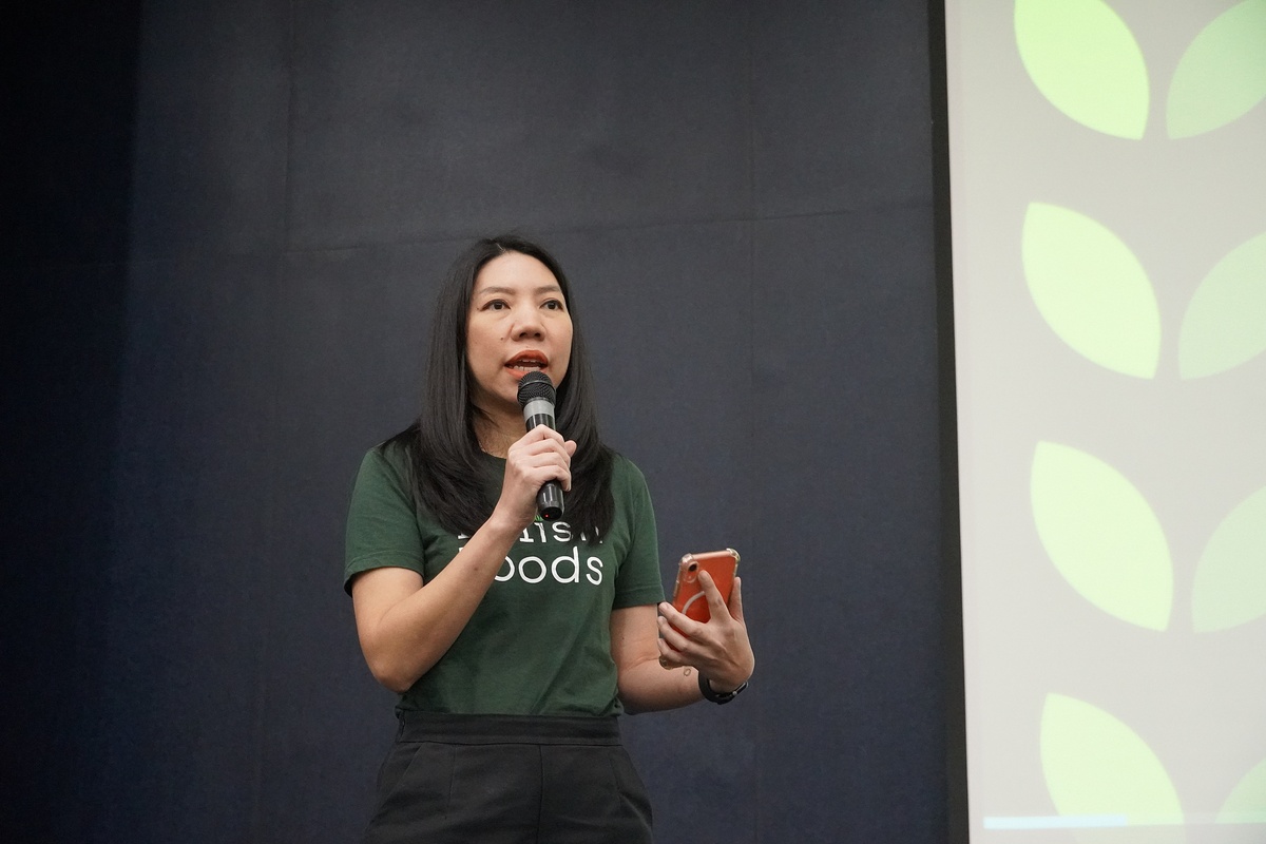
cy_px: 422
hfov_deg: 31.9
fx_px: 2215
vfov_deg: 21.6
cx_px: 633
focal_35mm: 63
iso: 6400
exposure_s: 1/125
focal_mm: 42
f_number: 5
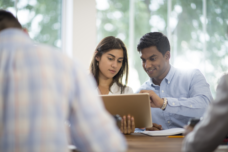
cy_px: 76
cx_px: 114
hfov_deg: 23.9
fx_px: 538
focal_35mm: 85
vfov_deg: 16.1
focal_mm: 85
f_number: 1.4
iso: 125
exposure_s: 1/400
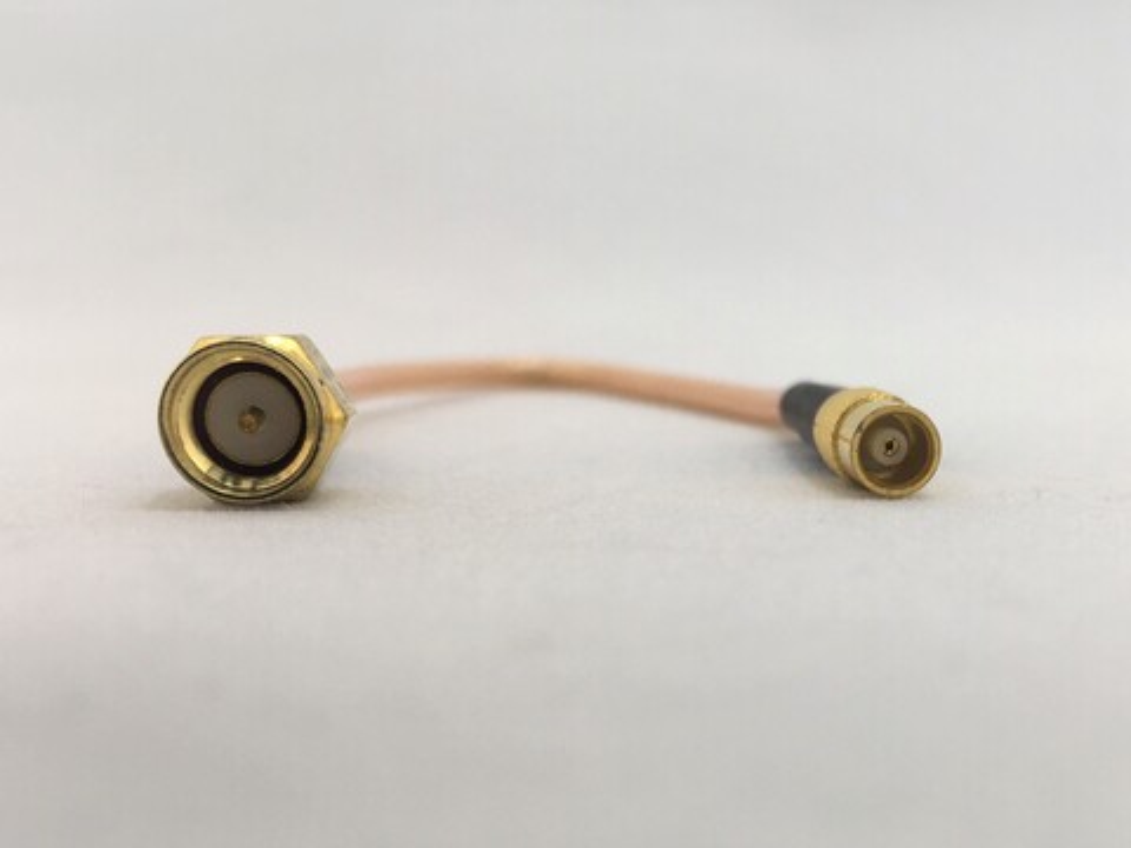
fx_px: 948
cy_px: 424
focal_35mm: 29
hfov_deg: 61.7
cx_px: 566
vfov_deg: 48.2
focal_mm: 4.15
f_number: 2.2
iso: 25
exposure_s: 1/100
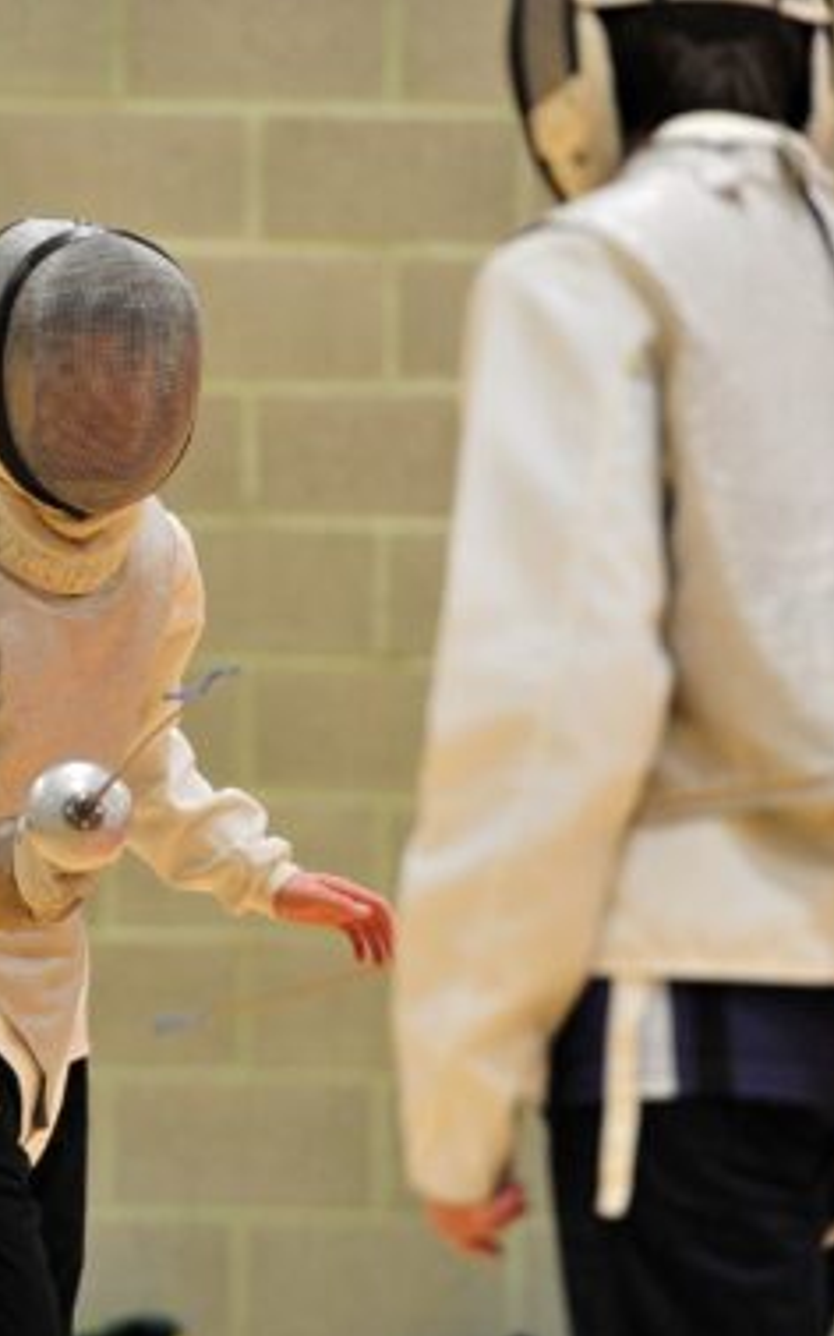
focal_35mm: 293
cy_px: 670
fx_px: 10664
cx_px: 94
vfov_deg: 7.2
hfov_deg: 4.5
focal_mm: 190
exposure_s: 1/200
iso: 3200
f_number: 3.2
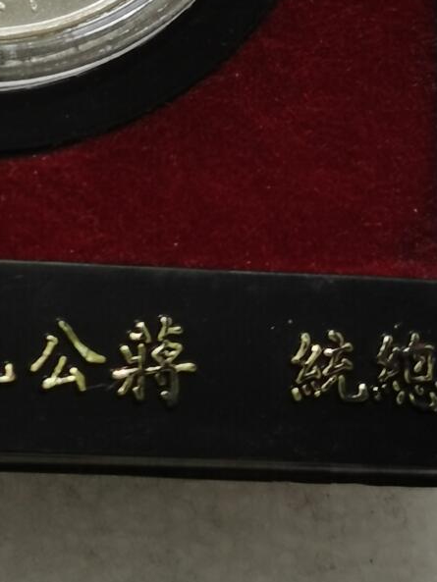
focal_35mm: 176
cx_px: -60
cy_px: -271
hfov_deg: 8.4
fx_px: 2961
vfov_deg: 10.8
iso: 50
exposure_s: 1/157
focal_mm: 5.58
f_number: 1.8
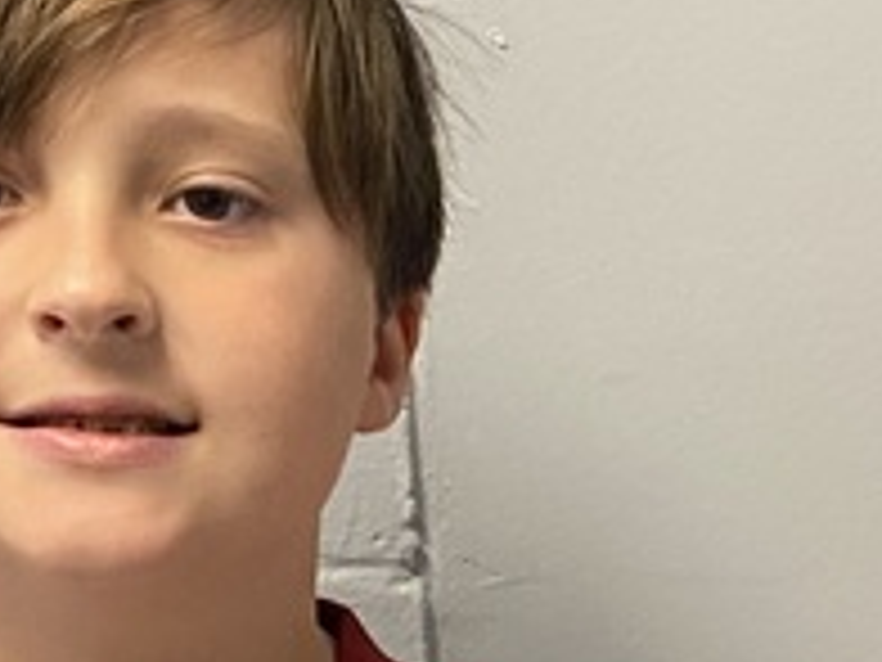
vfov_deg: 10.4
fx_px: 3465
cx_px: 1008
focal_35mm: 136
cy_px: 1081
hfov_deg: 14.1
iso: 400
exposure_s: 1/60
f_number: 1.8
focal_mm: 4.25
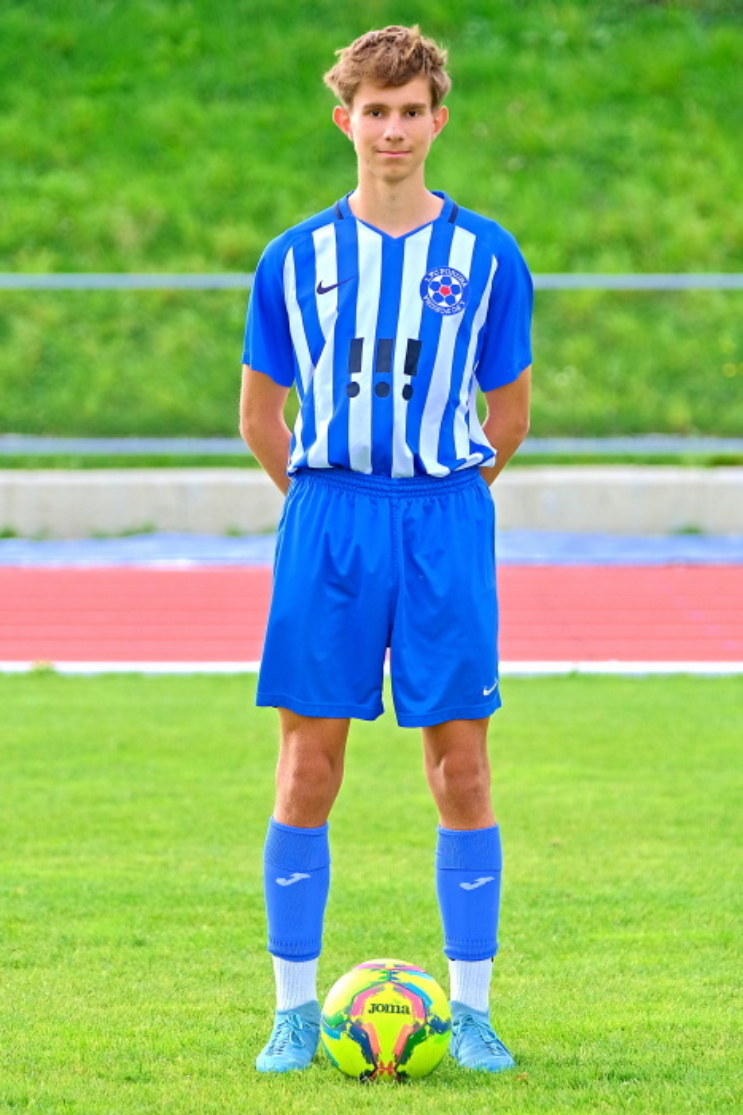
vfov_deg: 12.9
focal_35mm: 159
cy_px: 558
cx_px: 372
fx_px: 4924
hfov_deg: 8.6
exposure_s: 1/1100
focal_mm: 106
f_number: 2.8
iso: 320
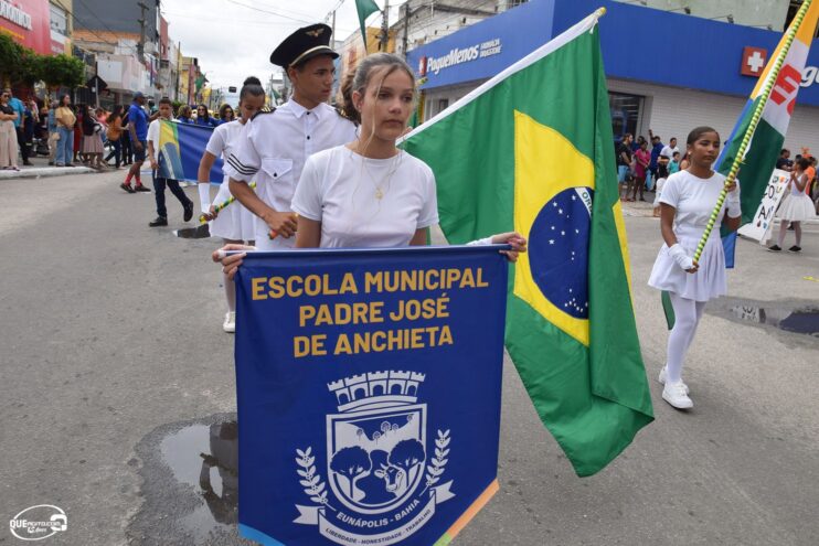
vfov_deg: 47.9
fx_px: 614
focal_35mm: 27
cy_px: 273
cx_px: 410
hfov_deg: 67.4
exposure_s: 1/320
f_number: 9
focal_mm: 18
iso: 200
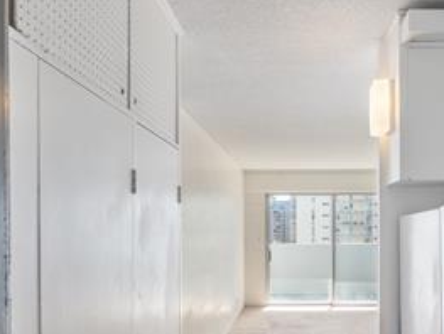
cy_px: 238
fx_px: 437
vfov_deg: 41.0
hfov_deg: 52.7
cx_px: 300
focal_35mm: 34
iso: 200
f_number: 4
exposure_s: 1/800
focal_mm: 7
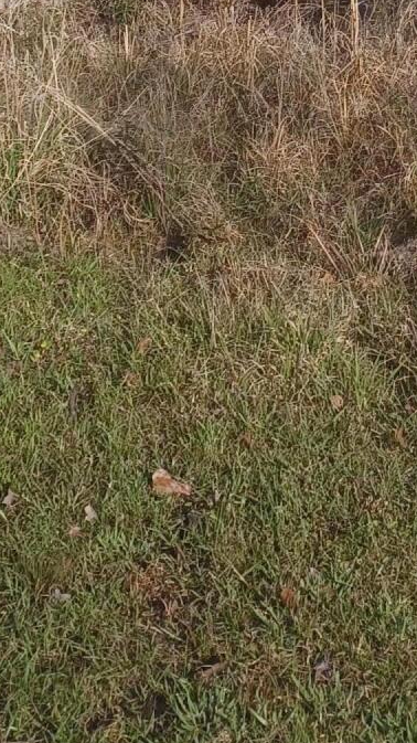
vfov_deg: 23.0
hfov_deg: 14.9
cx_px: 146
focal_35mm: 81
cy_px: -250
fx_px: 1594
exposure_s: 1/297
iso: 32
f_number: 1.8
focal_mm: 4.6
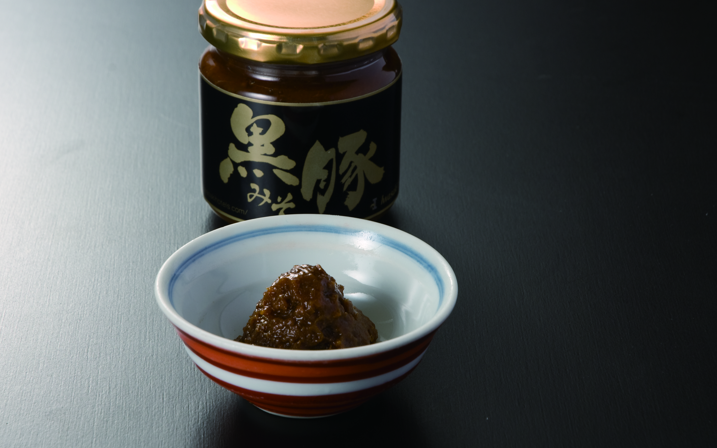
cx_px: 323
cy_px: 178
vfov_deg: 10.6
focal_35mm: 124
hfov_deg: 16.8
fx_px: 2423
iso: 100
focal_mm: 70
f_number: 13
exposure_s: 1/80
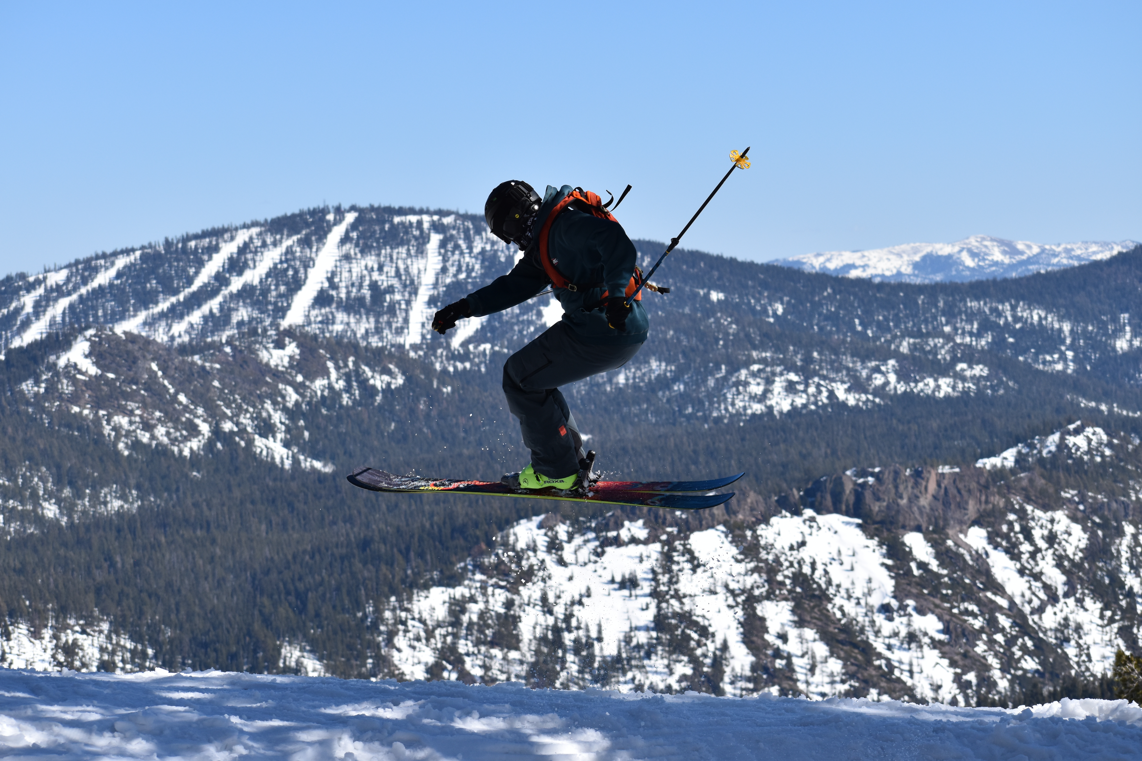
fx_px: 4282
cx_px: 571
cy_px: 380
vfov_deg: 10.2
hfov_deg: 15.2
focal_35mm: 135
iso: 400
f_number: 7.1
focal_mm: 90
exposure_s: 1/2000
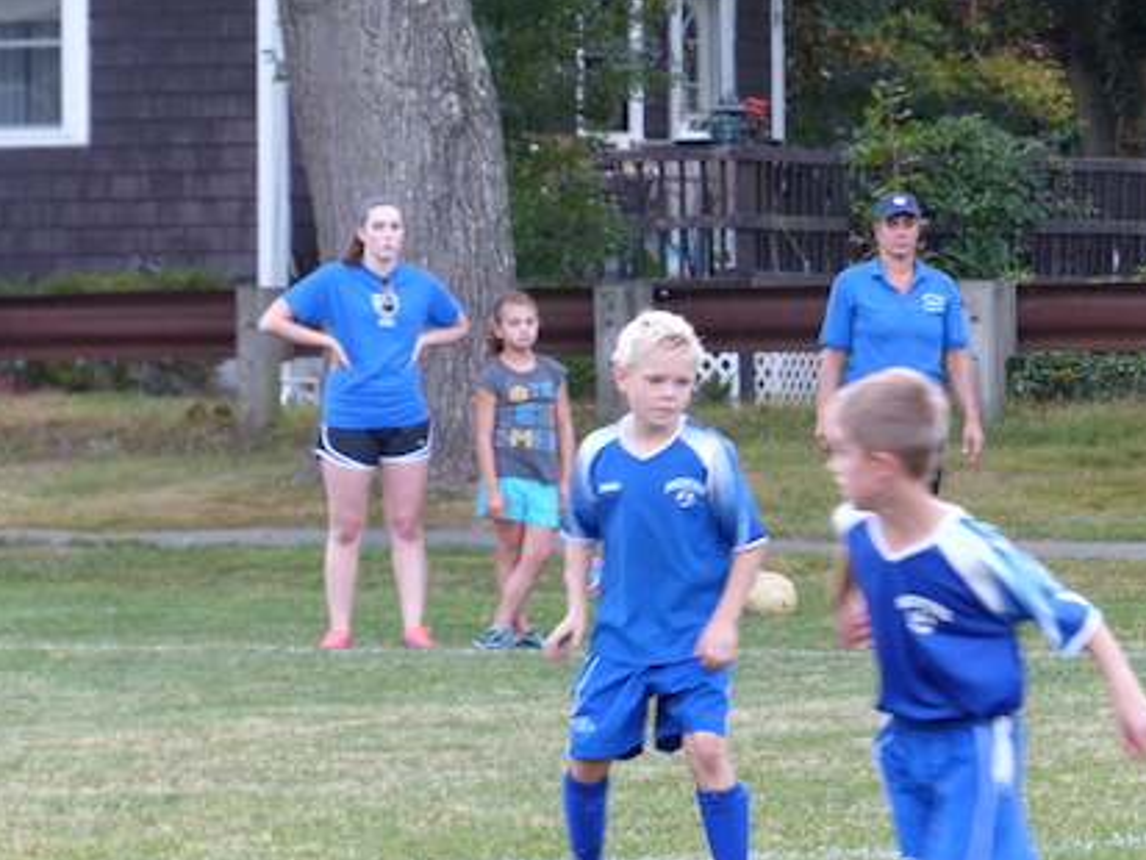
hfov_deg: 5.1
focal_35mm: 391
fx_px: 12948
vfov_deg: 3.8
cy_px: 494
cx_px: 678
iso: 400
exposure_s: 1/80
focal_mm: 54.5
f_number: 3.5
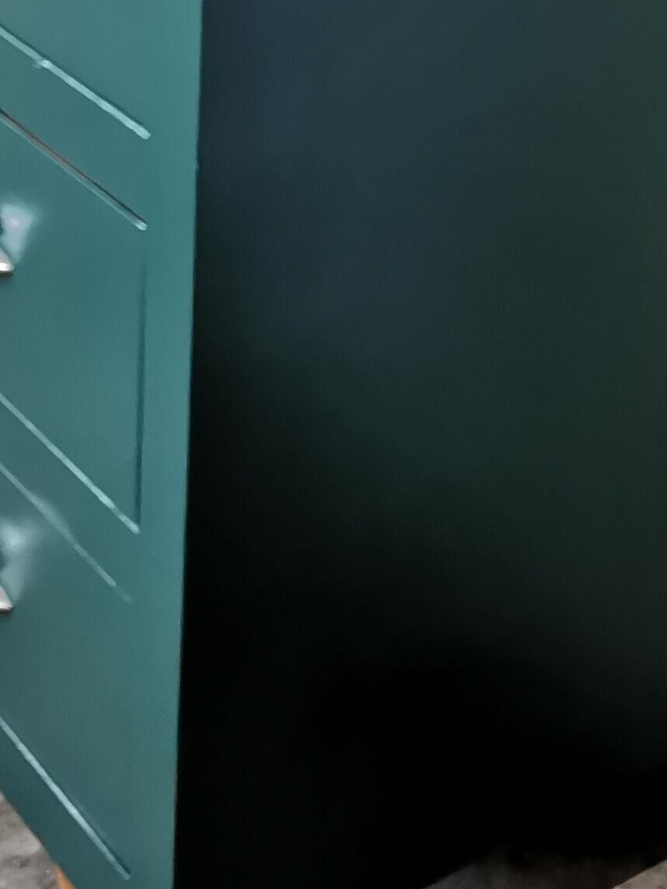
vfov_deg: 21.8
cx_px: 311
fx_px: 2209
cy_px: -37
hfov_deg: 17.2
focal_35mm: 86
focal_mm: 5.58
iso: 800
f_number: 1.8
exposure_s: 1/33.3
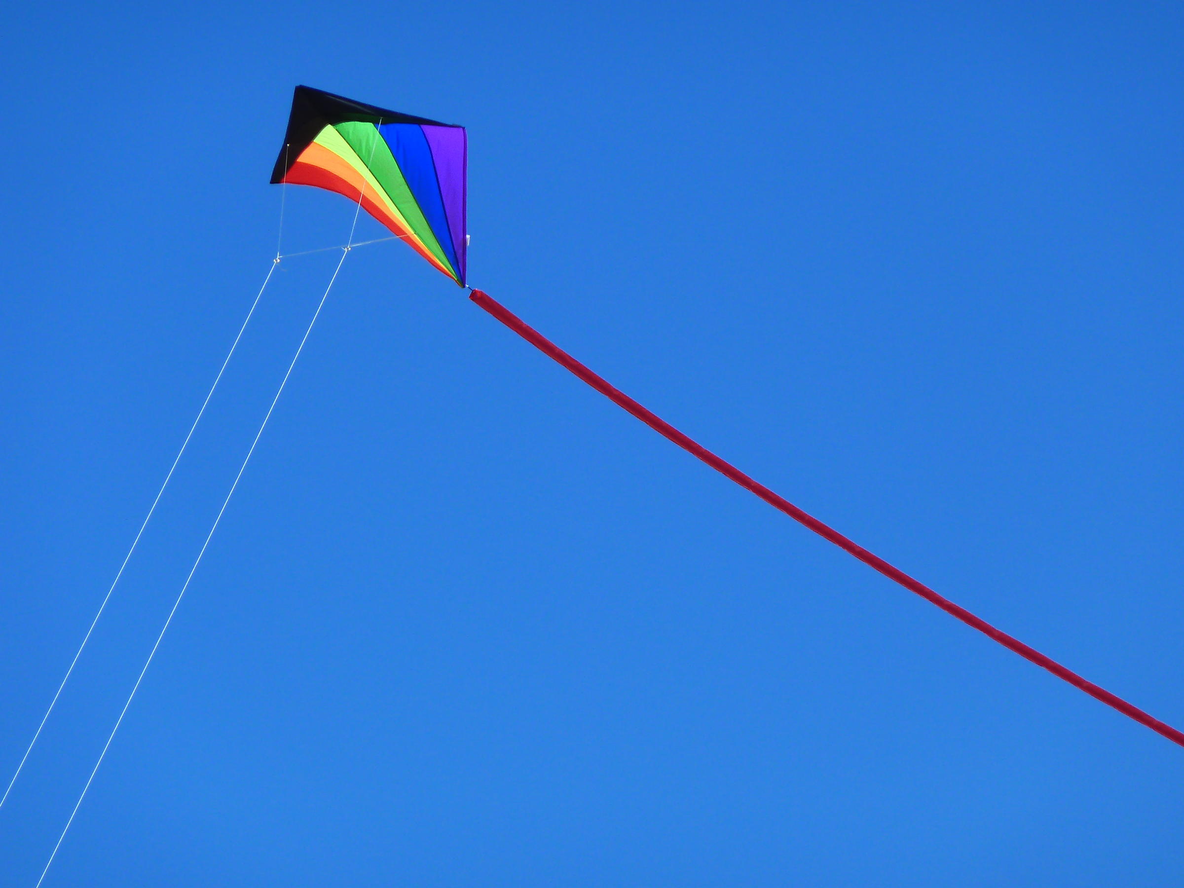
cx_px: 592
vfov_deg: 4.4
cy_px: 444
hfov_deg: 5.8
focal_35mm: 340
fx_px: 11629
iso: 80
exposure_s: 1/400
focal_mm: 49.2
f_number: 4.9
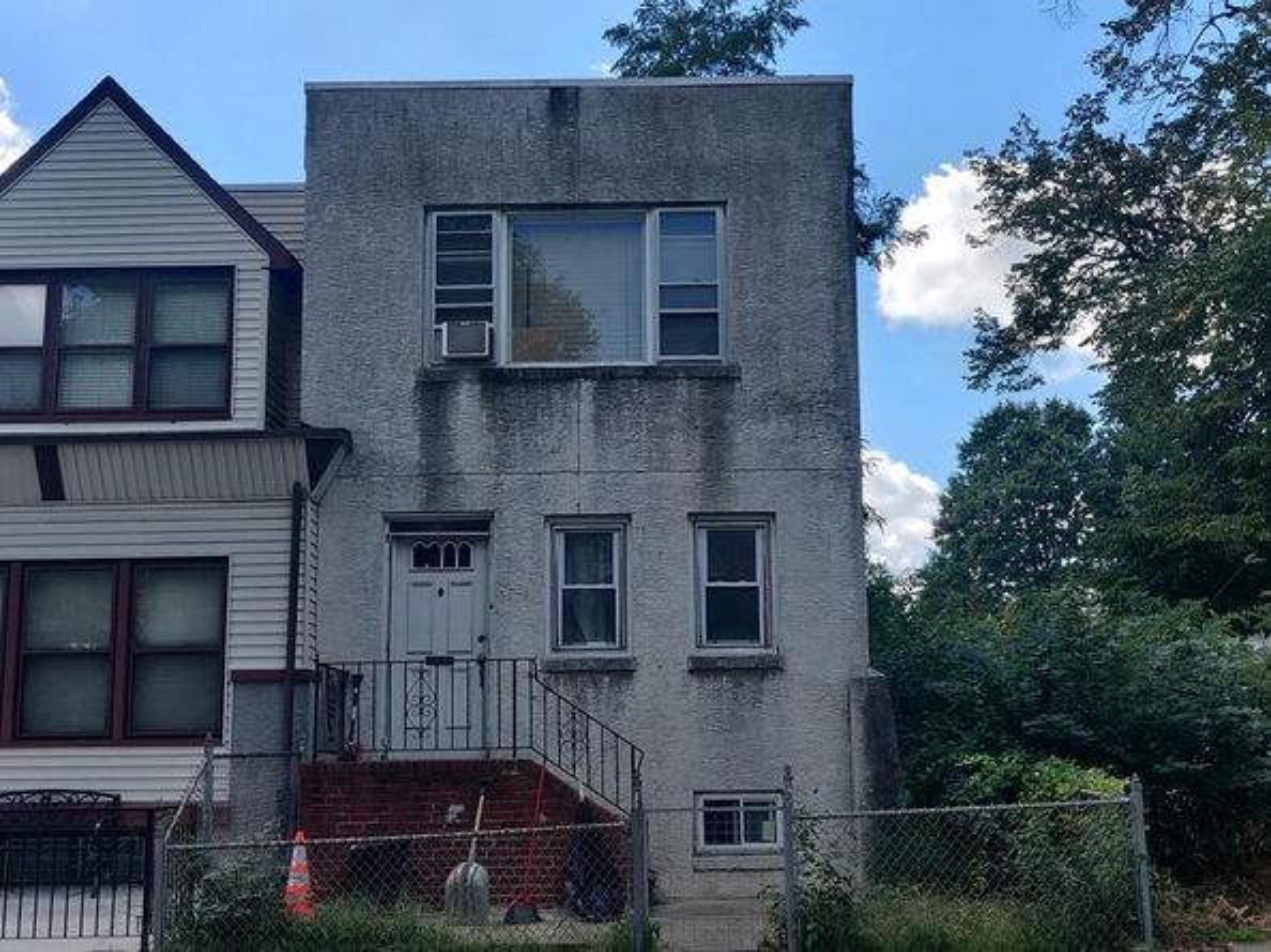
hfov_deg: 69.4
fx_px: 918
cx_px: 636
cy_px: 476
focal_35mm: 25
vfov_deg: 54.8
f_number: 1.7
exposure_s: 1/207
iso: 100
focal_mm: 4.25
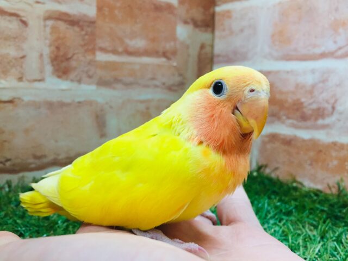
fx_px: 292
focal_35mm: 29
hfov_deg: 61.7
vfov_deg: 48.2
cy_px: 130
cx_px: 174
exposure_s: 1/30
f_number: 2.2
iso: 50
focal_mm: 4.15
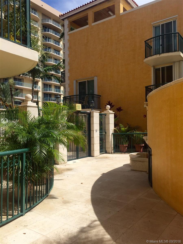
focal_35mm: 29
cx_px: 92
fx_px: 204
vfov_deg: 61.7
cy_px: 122
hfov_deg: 48.2
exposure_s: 1/3049
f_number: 2.2
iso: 32
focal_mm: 4.15
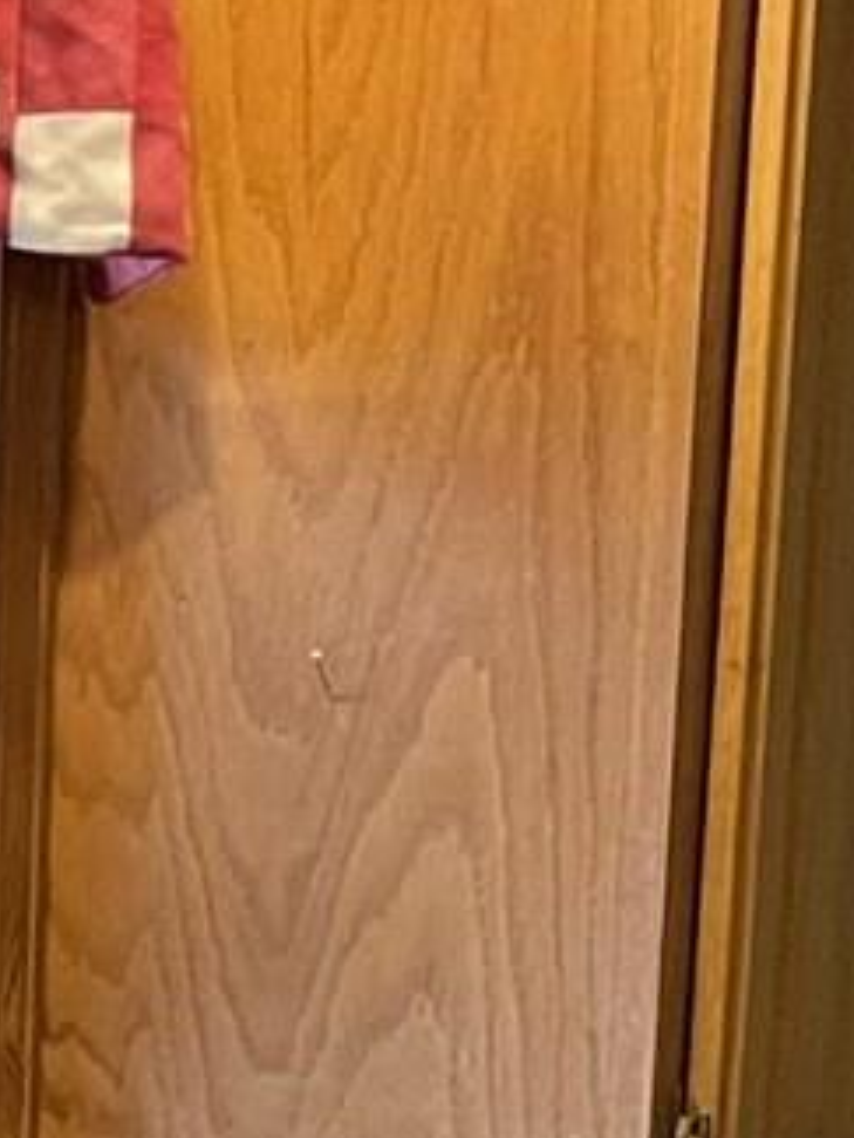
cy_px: 2736
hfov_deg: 8.3
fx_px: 5855
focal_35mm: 178
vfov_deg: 9.8
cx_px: 148
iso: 400
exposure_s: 1/60
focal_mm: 5.1
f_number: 1.6
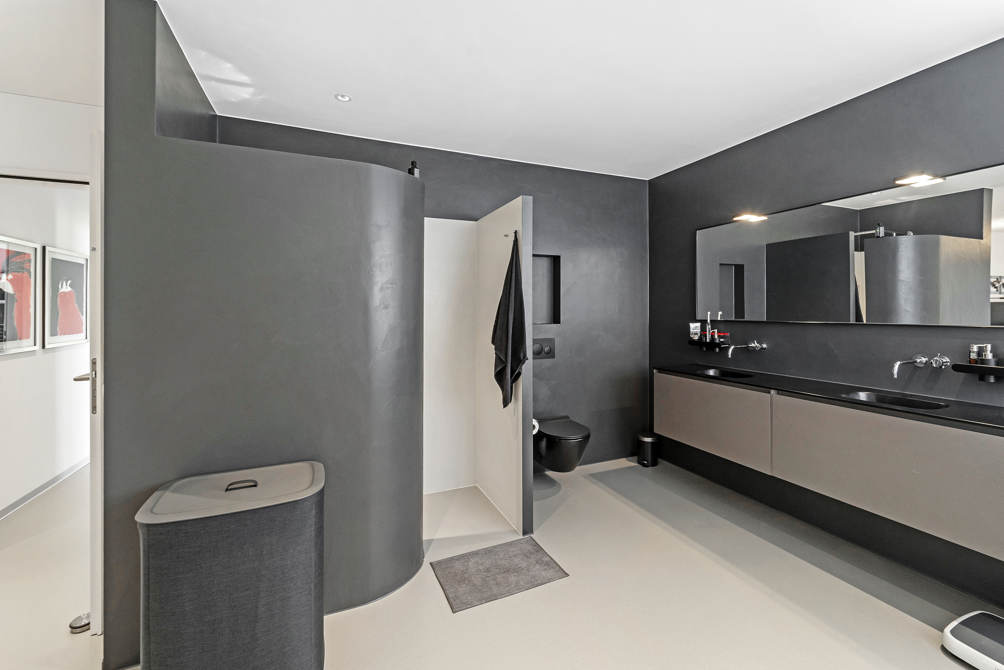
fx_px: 390
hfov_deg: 104.3
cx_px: 502
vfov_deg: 81.2
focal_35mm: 14
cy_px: 335
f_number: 8
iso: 320
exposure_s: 1/10
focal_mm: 14
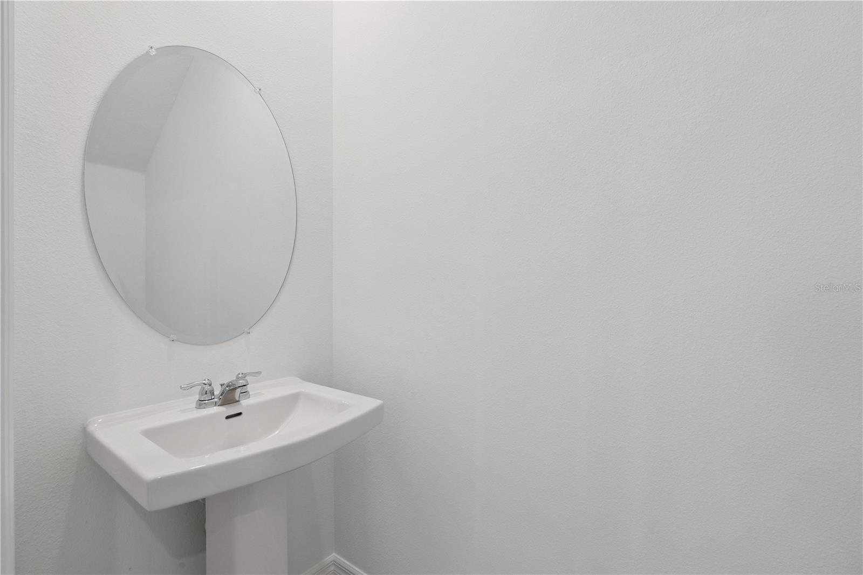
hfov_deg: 96.7
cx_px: 432
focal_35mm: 16
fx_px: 383
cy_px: 288
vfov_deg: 73.7
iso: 1250
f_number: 10
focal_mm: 16
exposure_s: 1/40
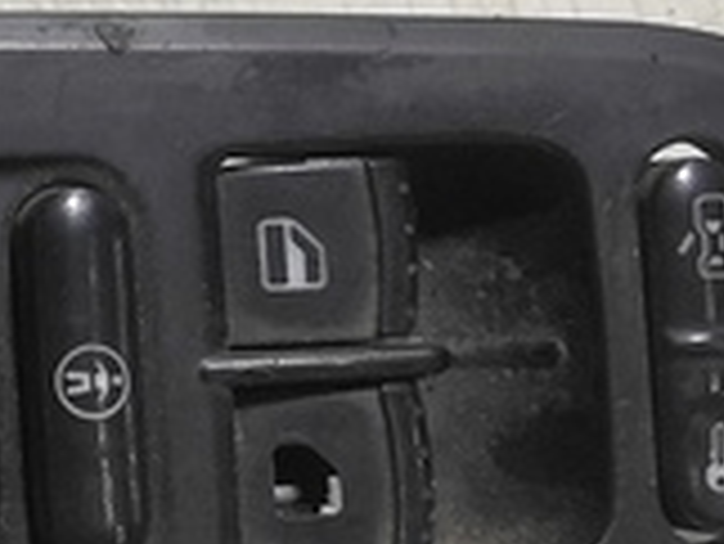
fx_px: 3600
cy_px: 49
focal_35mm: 172
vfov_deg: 8.6
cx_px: -697
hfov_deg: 10.6
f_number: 1.8
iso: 80
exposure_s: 1/100
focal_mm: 3.95
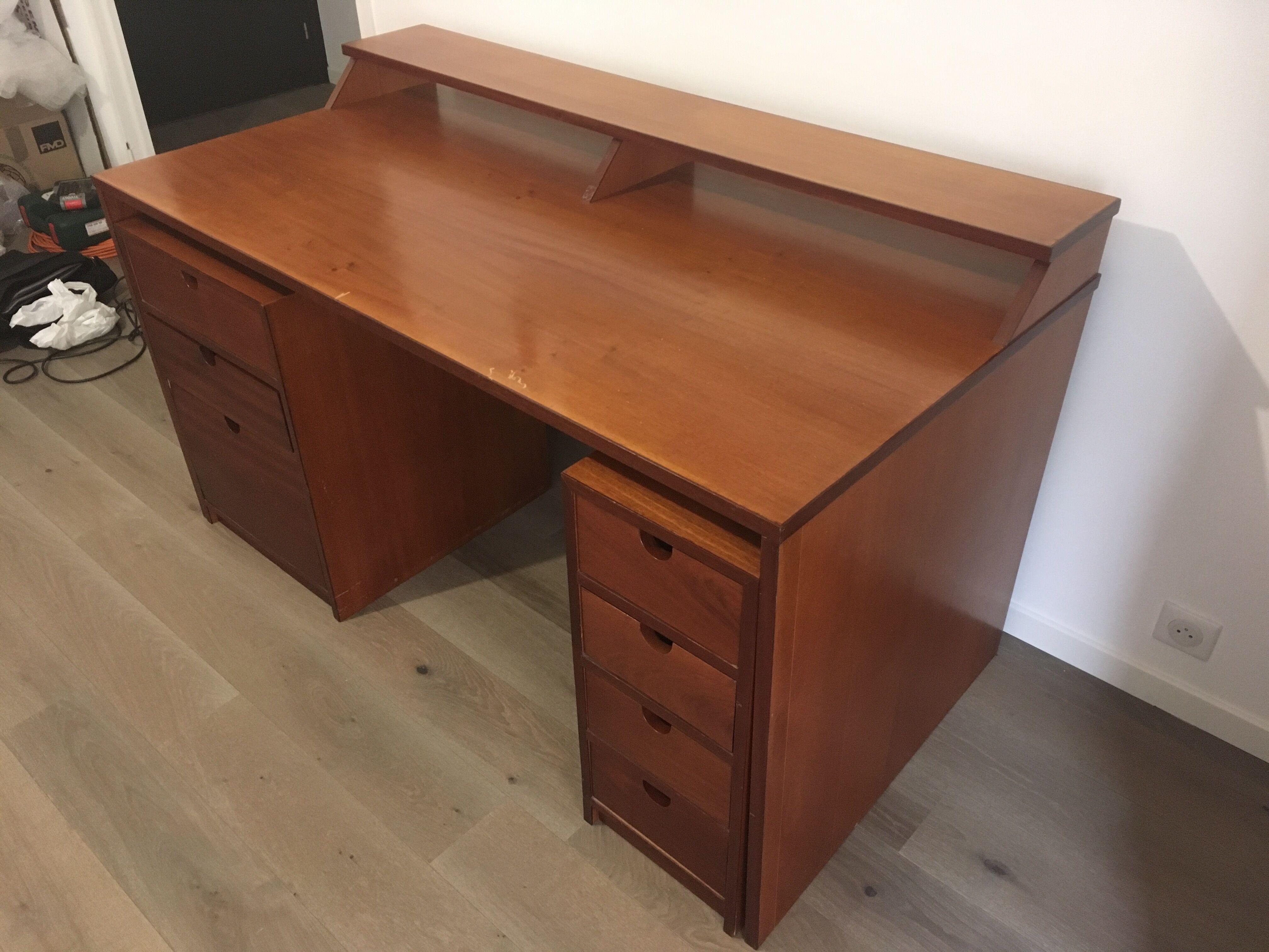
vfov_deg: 48.2
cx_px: 634
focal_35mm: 29
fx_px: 1063
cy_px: 476
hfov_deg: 61.7
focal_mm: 4.15
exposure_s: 1/17
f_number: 2.2
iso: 200
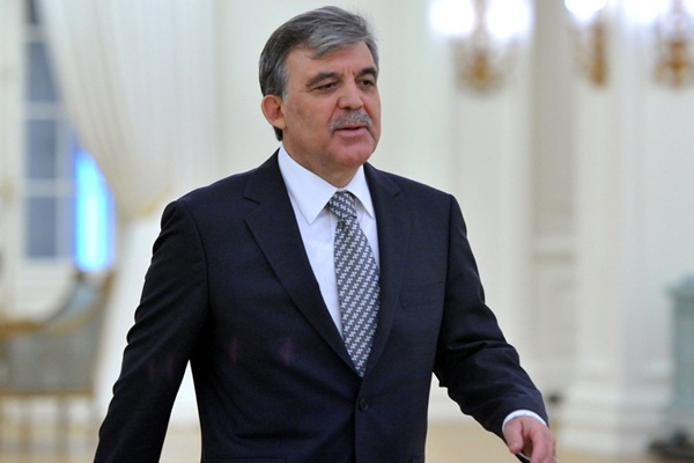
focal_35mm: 160
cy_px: 232
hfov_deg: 12.8
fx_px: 3084
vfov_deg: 8.6
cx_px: 347
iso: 2000
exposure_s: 1/250
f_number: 3.2
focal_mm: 160
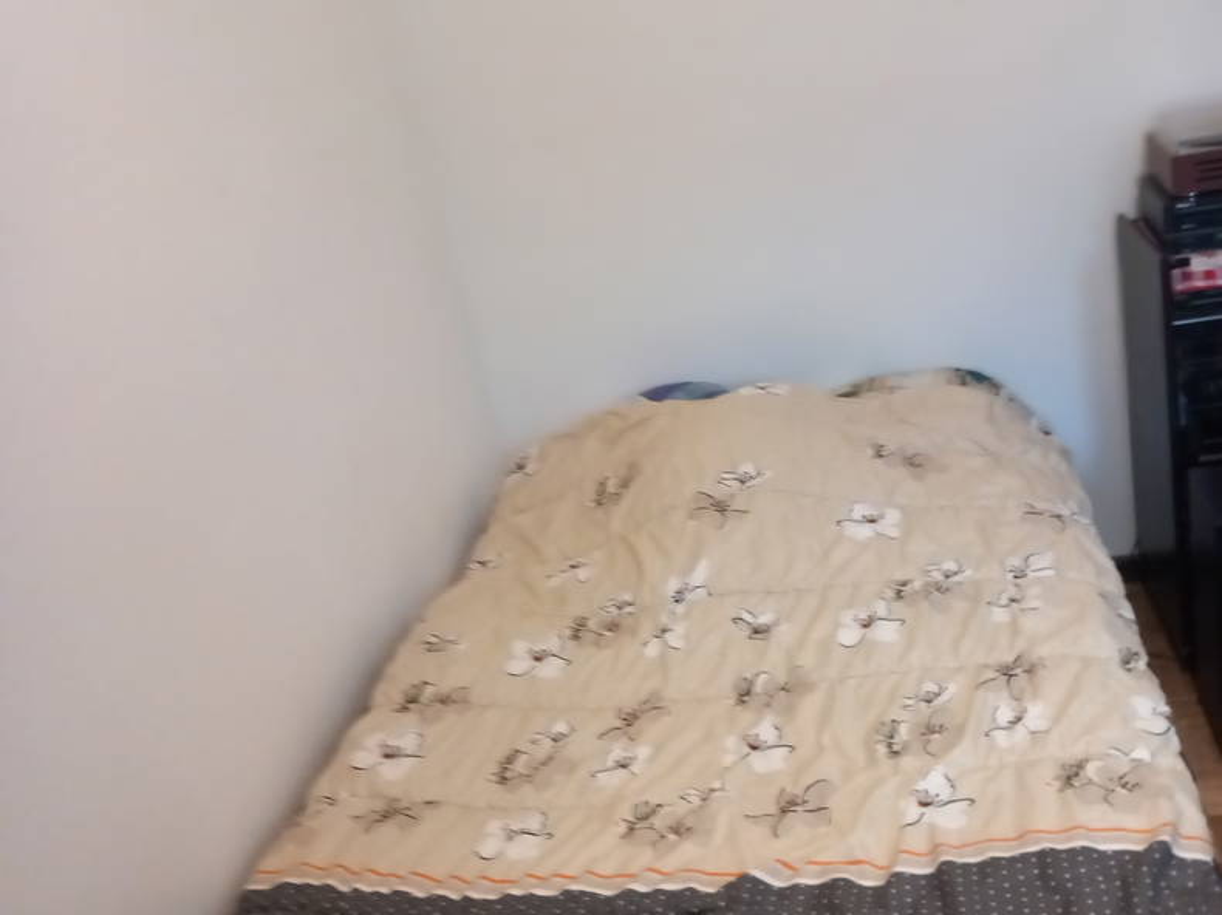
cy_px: 458
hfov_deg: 69.4
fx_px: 882
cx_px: 611
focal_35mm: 25
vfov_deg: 54.9
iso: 500
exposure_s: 1/25
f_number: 2
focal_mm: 4
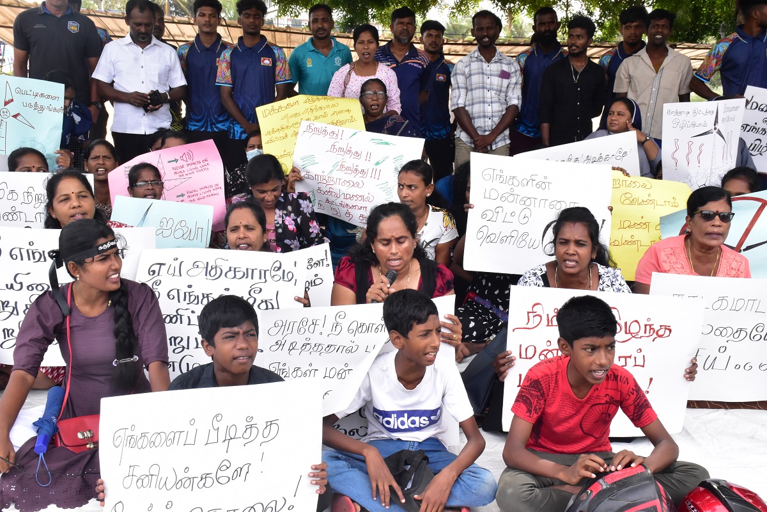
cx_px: 384
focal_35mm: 45
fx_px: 959
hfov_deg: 43.6
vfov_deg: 29.9
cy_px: 256
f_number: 16
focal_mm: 30
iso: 2000
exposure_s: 1/200
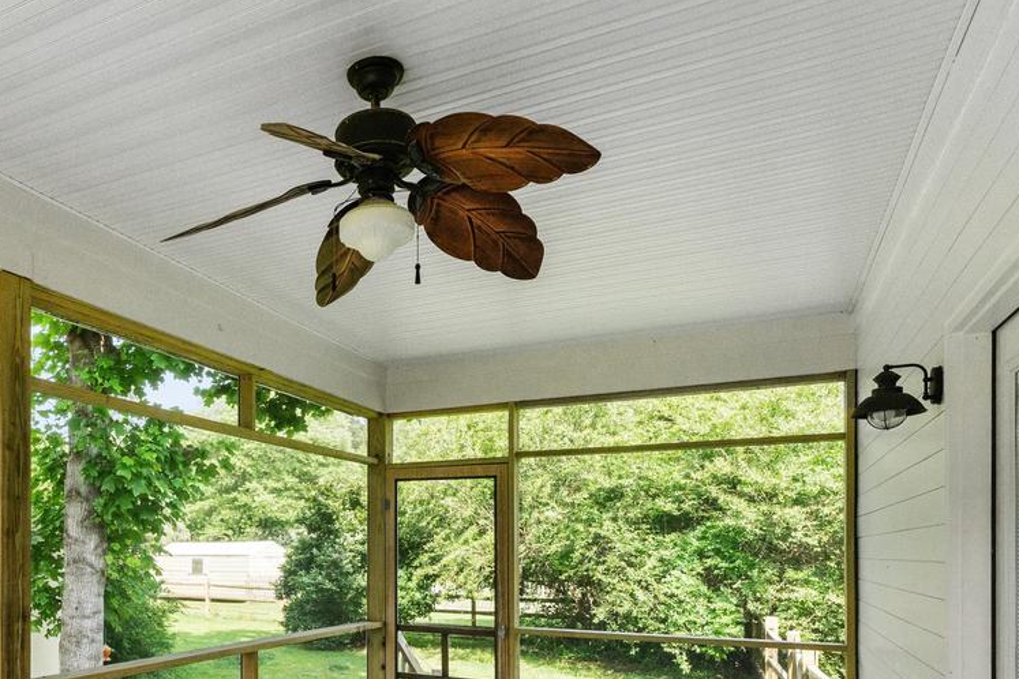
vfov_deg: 43.9
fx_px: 764
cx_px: 276
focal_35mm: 27
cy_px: 604
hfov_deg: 64.0
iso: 1000
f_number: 8
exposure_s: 1/500
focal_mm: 14
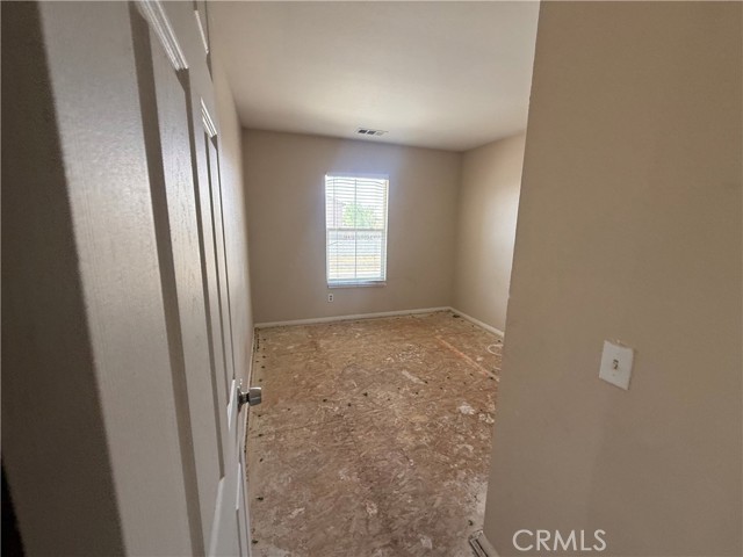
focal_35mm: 14
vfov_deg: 85.7
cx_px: 372
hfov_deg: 102.1
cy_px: 278
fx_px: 300
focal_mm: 2.22
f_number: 2.2
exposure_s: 1/99
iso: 160
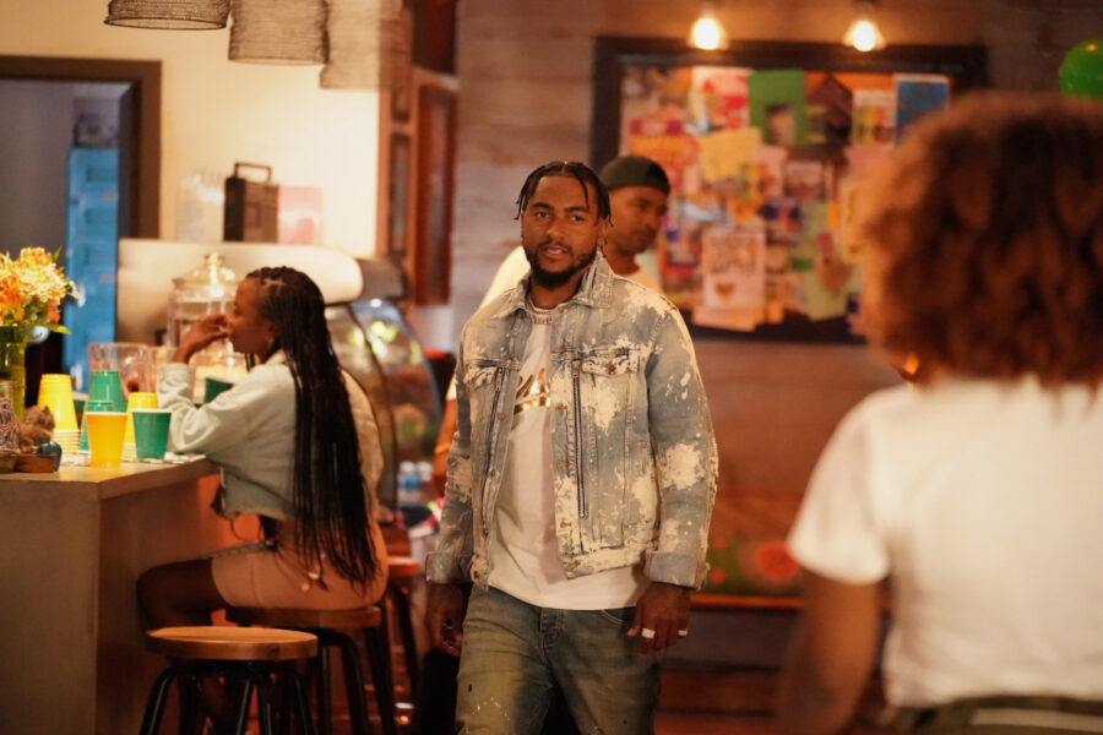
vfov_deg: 10.2
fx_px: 4105
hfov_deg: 15.3
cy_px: 368
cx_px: 552
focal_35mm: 134
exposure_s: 1/250
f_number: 2.8
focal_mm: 134
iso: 20000
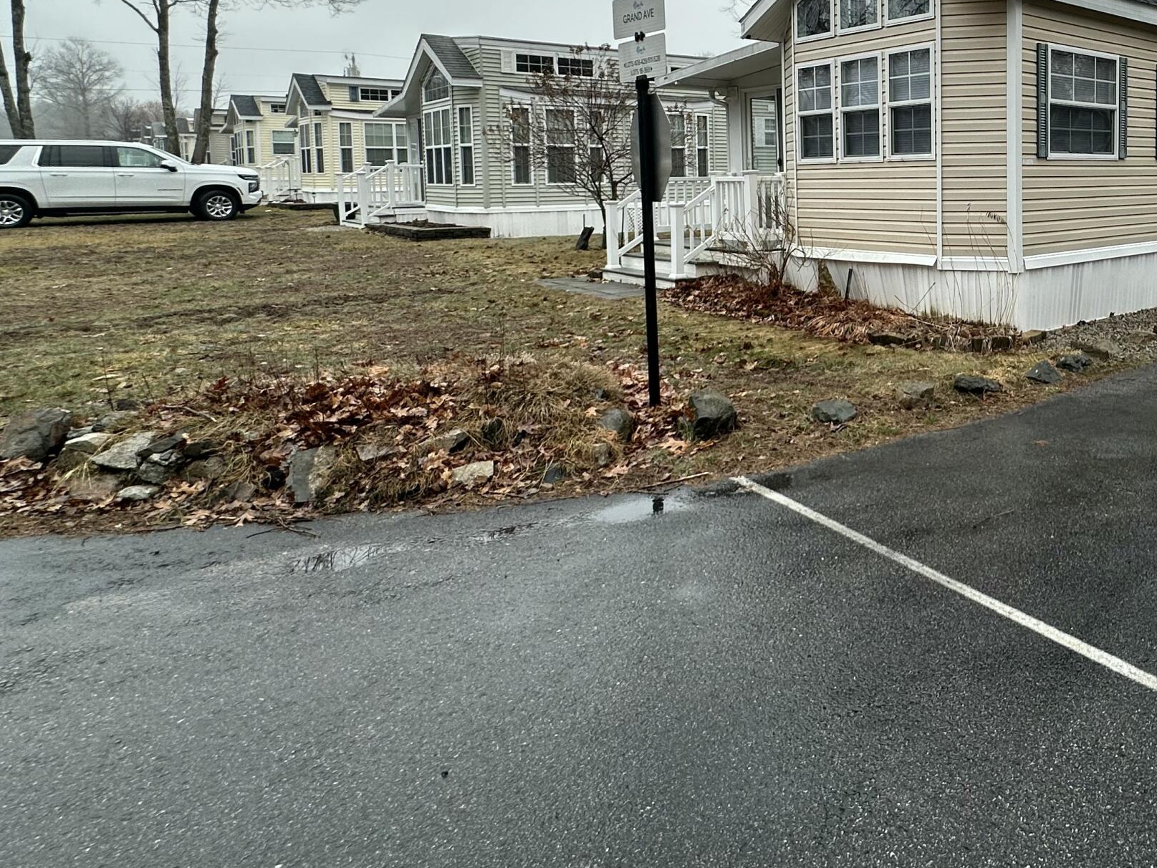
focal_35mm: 26
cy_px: 224
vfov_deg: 51.0
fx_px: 869
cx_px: 948
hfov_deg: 61.0
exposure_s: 1/346
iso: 40
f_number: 2.2
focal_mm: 2.22
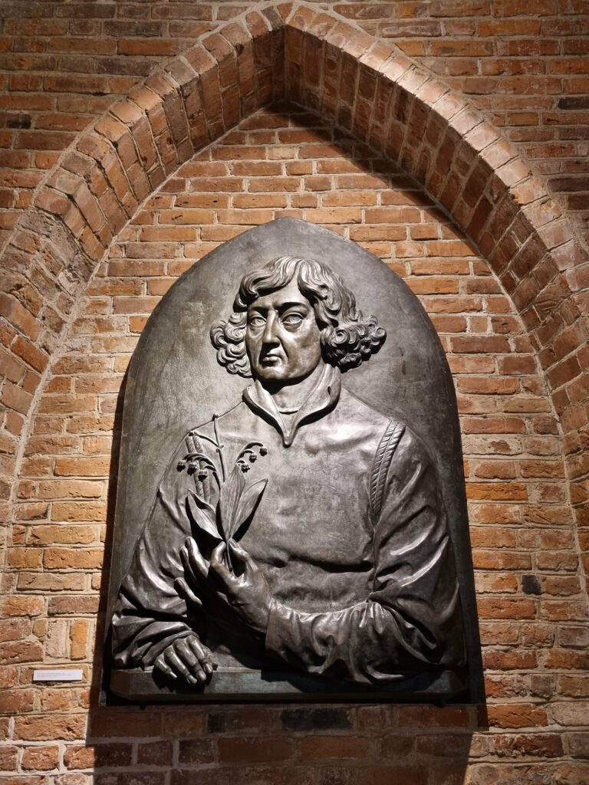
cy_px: 392
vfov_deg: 67.3
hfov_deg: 53.1
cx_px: 294
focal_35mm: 26
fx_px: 590
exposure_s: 1/50
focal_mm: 5.4
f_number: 1.8
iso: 400
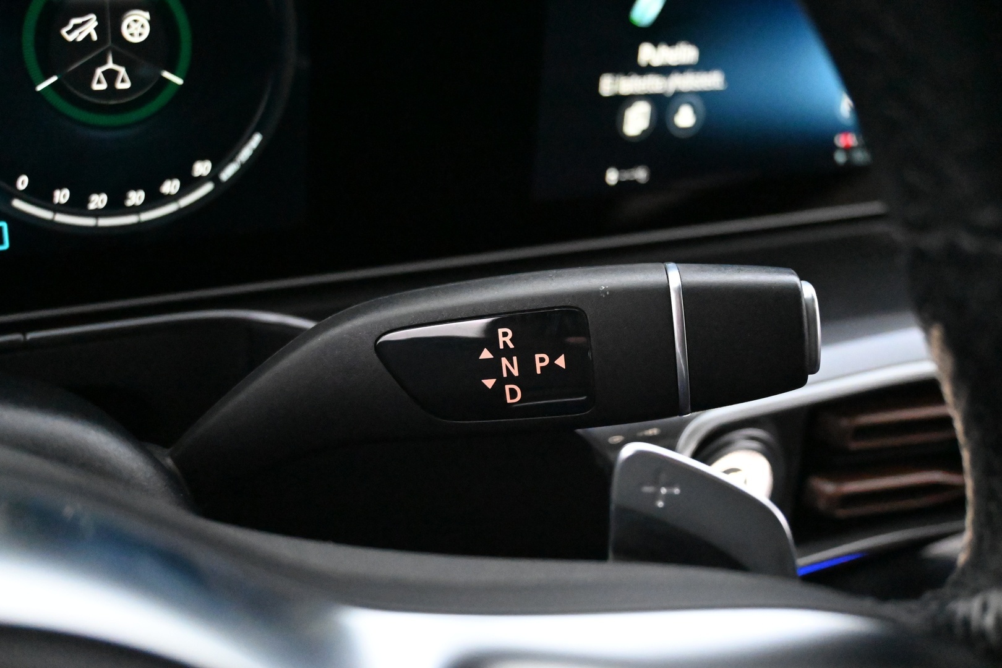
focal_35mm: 42
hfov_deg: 46.4
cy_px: 334
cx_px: 501
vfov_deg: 31.9
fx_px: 1169
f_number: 4.5
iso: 16000
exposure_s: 1/50
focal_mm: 28
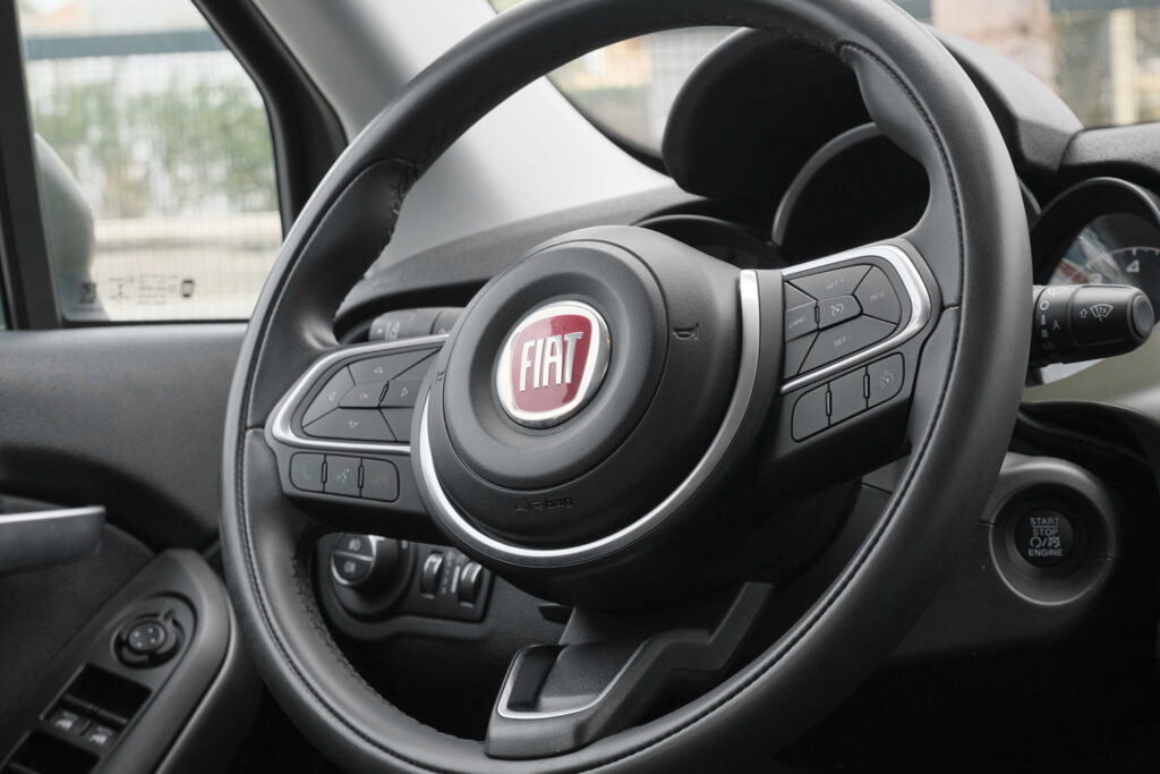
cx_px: 580
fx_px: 2191
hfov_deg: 29.7
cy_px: 387
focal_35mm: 68
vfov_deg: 20.0
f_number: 8
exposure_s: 1/100
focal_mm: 45
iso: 2000
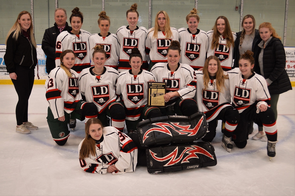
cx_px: 148
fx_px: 295
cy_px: 98
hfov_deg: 53.2
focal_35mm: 36
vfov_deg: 36.8
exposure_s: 1/80
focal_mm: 24
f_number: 4
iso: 400
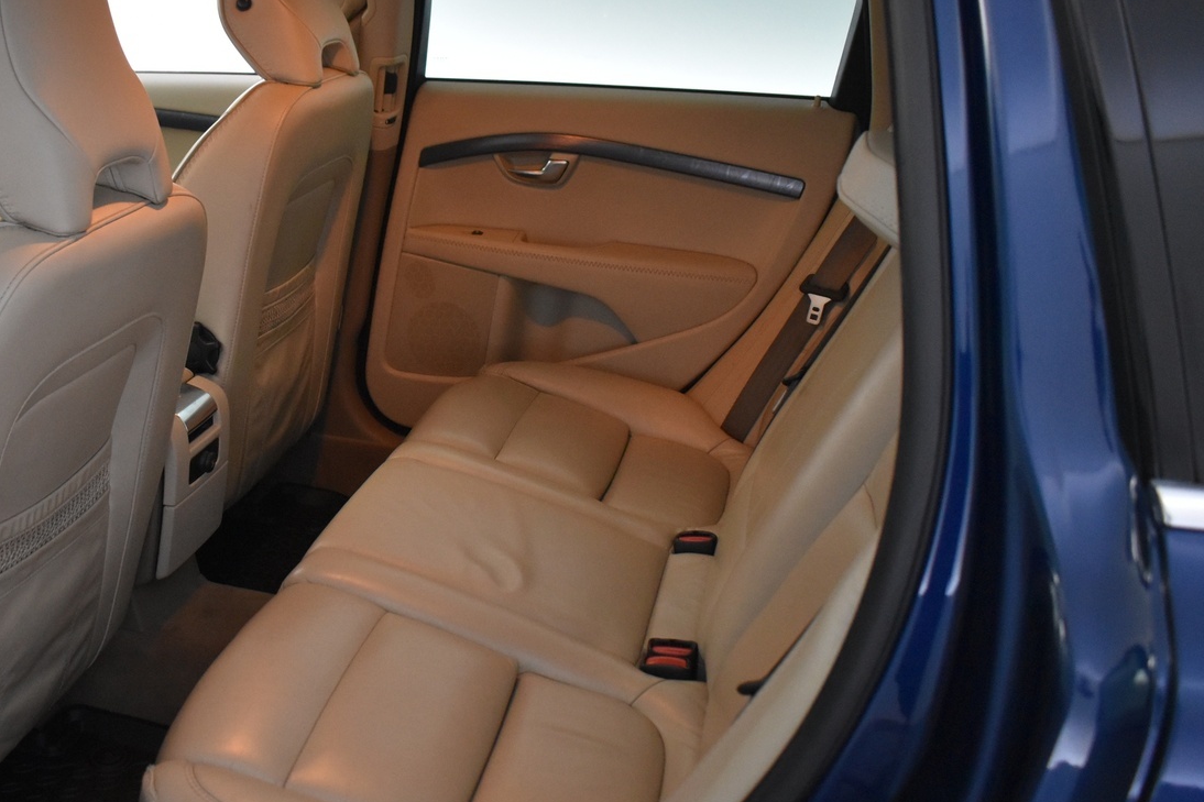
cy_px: 417
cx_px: 361
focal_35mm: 40
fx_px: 1337
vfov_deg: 33.4
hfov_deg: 47.3
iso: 2500
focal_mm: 18
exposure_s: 1/60
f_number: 3.5
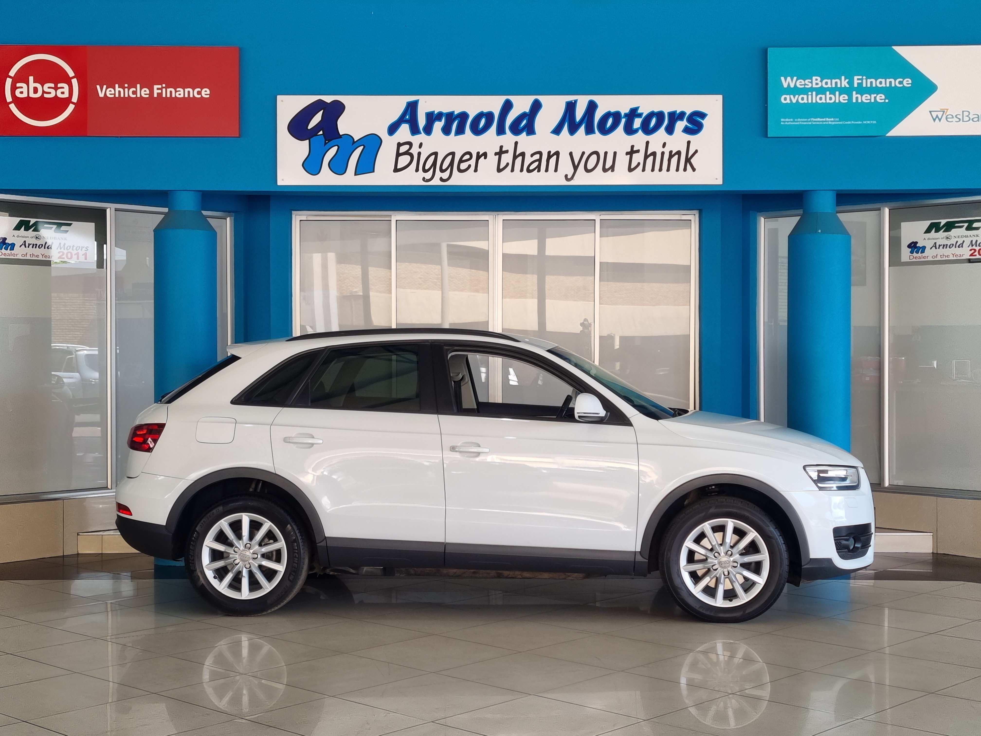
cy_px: 368
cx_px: 490
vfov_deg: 53.1
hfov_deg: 67.3
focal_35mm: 26
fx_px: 737
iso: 50
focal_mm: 5.4
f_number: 1.8
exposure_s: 1/118
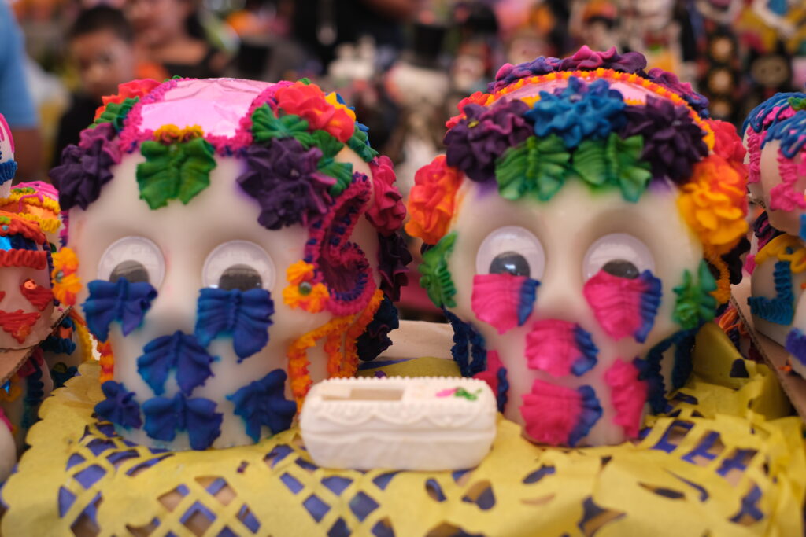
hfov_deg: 37.5
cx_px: 403
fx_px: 1187
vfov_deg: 25.5
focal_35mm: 53
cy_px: 268
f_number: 2.5
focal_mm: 35
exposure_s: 1/200
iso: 160
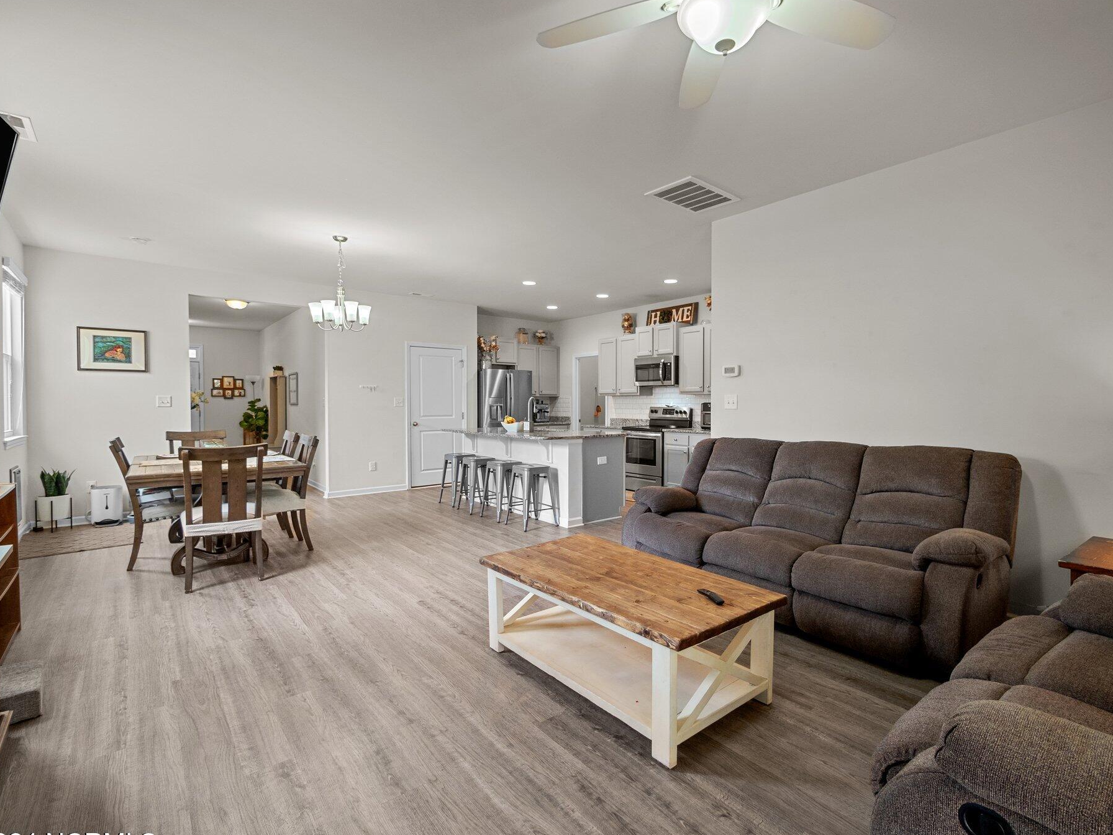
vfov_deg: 78.1
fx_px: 514
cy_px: 409
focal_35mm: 16
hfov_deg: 94.4
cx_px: 591
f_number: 4
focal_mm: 7
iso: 400
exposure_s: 1/15
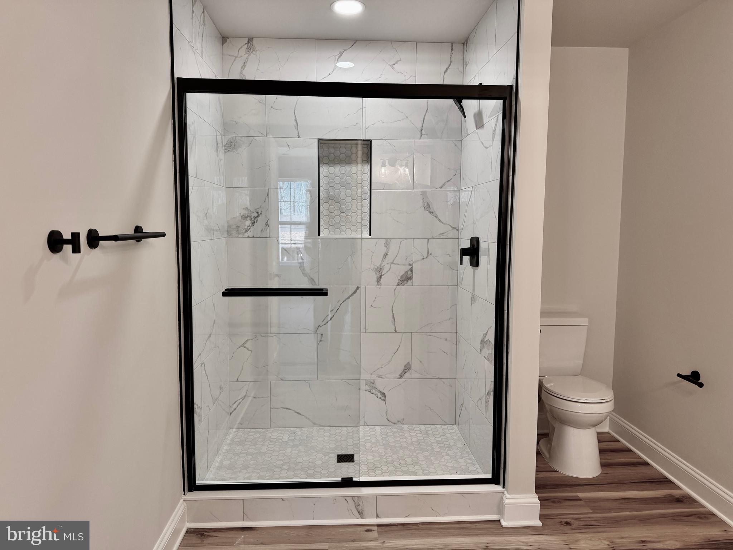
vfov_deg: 56.8
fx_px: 508
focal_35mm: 24
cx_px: 366
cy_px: 275
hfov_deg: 71.6
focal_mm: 6.76
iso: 125
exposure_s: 1/120
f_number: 1.78
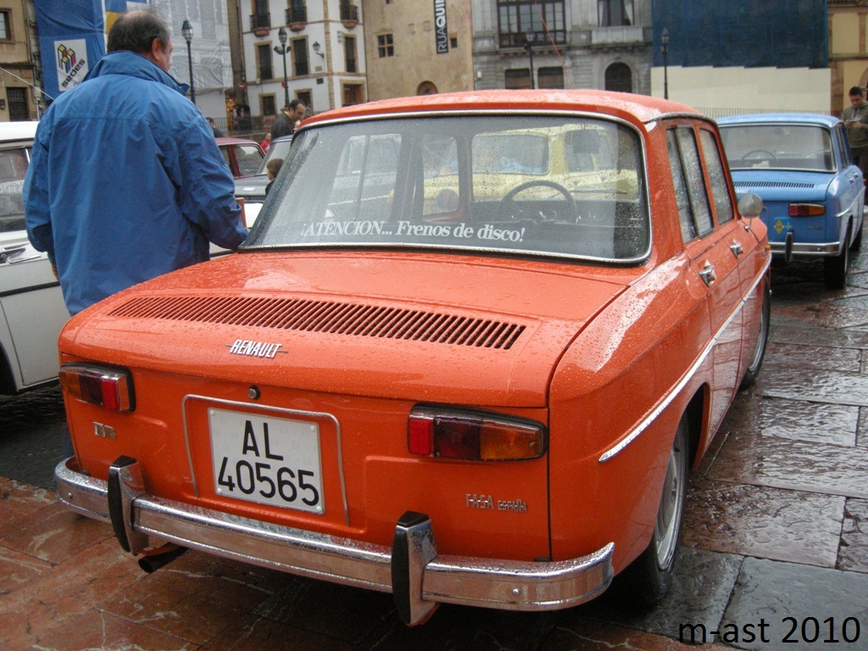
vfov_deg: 40.7
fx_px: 878
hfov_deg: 52.6
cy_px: 326
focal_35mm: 35
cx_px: 434
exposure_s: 1/250
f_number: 2.7
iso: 305
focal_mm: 7.5
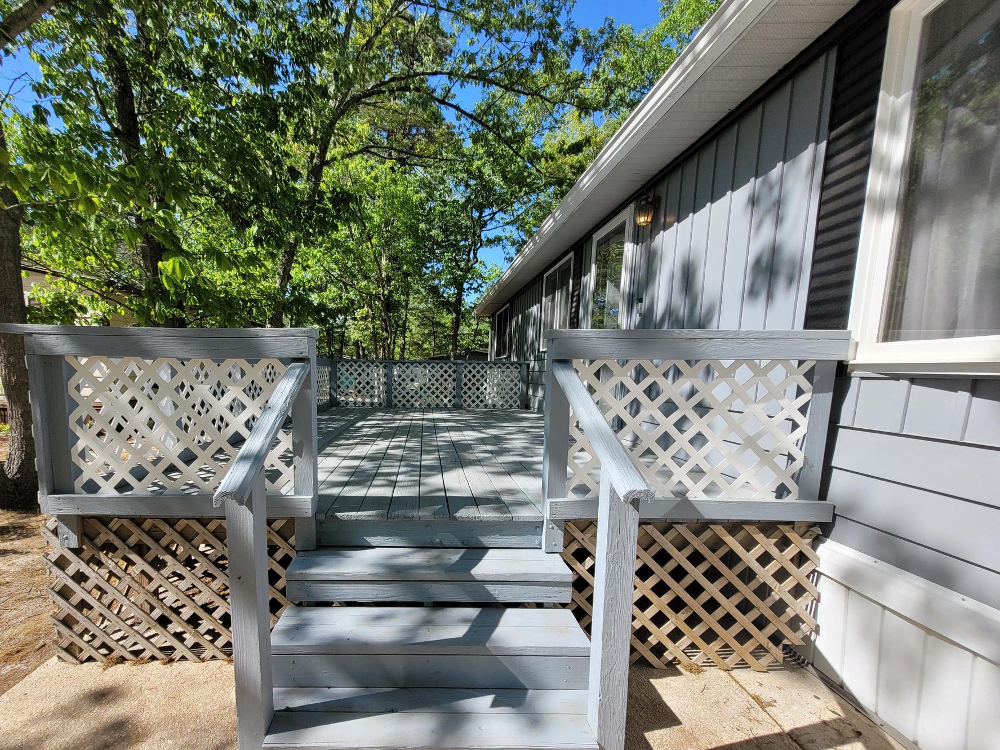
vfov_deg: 81.3
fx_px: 433
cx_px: 433
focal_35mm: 15
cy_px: 427
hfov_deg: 97.6
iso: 40
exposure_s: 1/1055
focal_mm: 1.74
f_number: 2.2
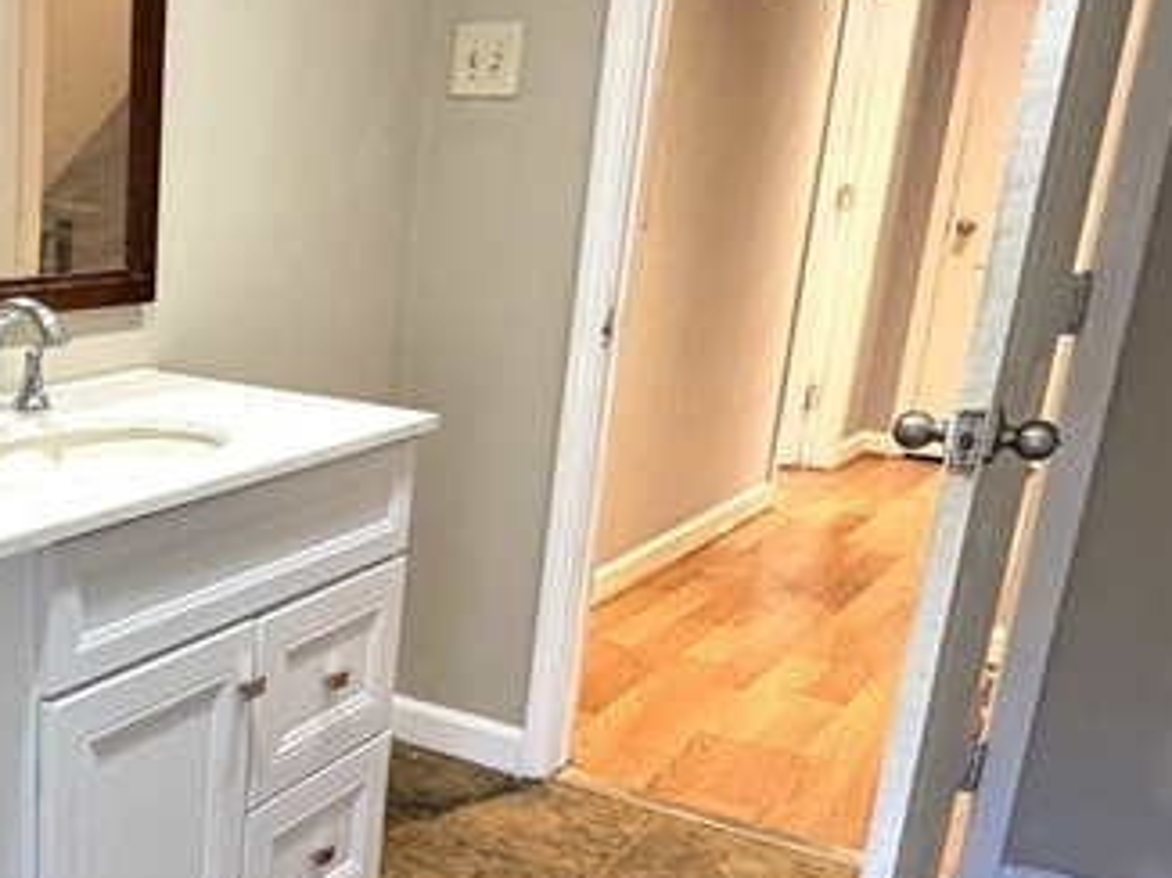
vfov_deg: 32.3
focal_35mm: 44
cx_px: 101
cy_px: 644
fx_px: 1489
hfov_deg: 39.6
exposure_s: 1/60
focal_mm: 2.22
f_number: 2.2
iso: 500
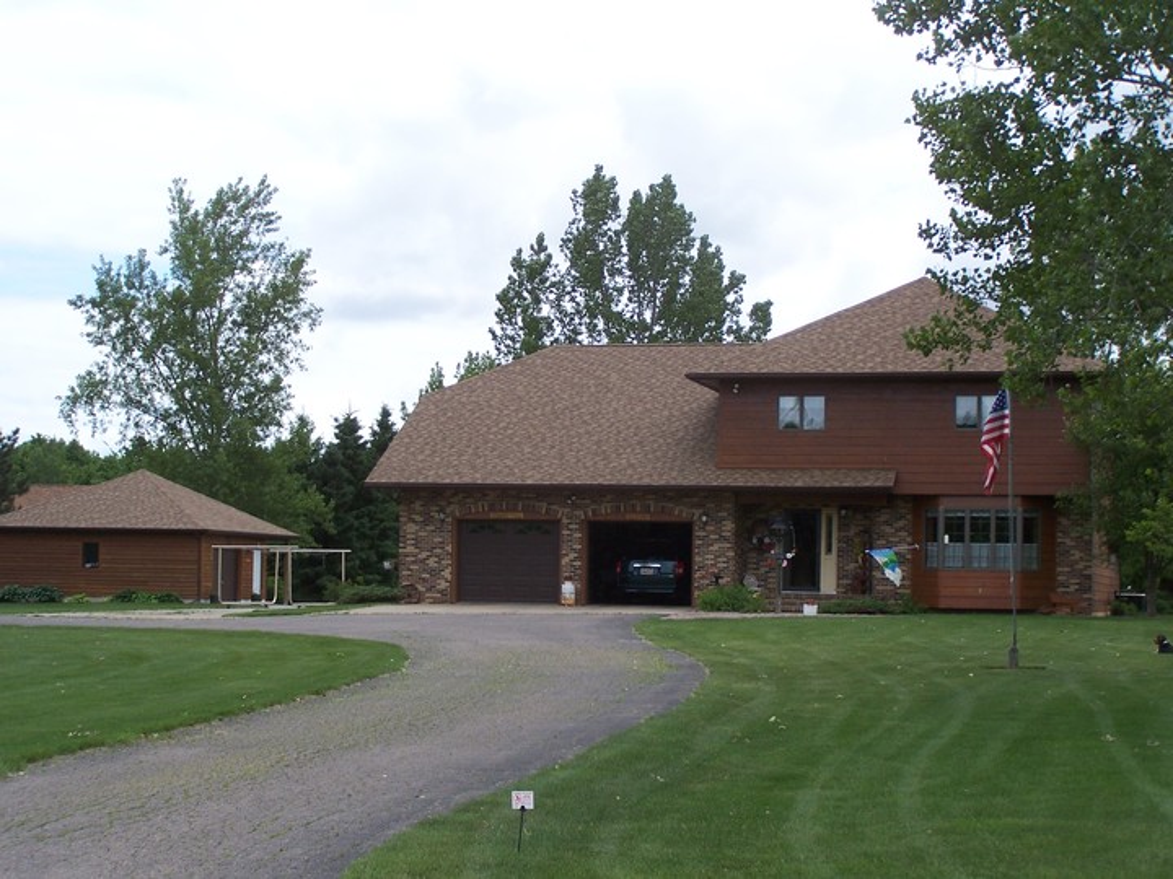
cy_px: 440
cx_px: 586
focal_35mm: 69
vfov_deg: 21.3
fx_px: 2338
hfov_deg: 28.2
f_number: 3.2
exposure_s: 1/1000
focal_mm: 11.5
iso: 80
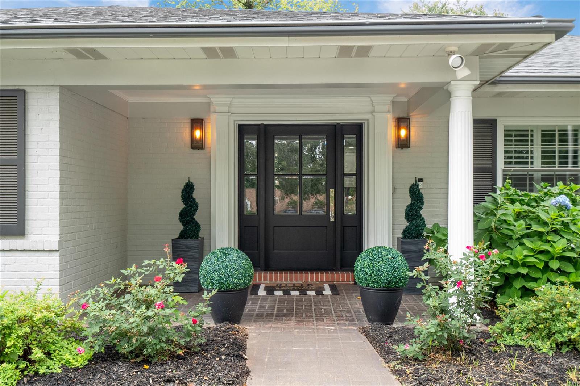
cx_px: 290
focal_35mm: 36
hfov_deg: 53.1
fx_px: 580
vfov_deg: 36.9
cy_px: 193
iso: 400
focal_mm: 18
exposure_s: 1/25
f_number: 8
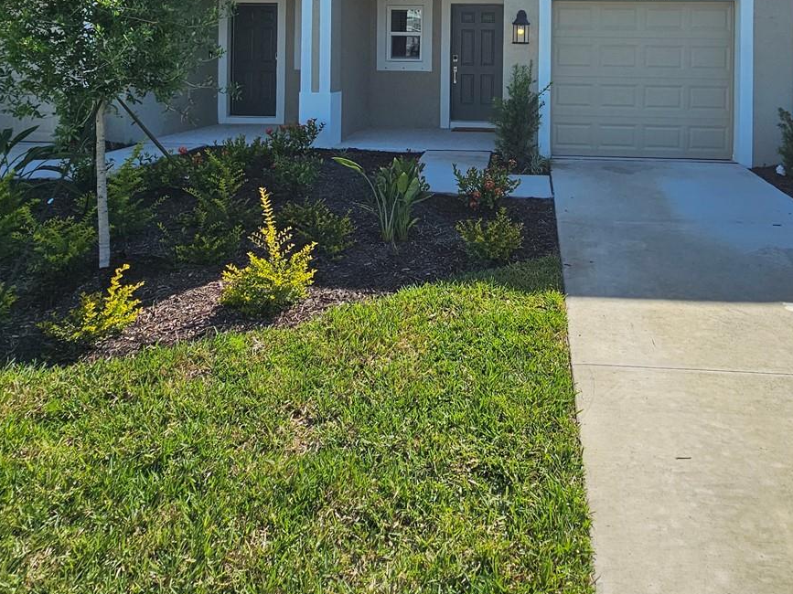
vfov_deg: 50.4
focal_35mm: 24
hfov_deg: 70.8
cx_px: 480
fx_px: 550
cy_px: 59
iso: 50
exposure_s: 1/2593
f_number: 2.2
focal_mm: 2.2
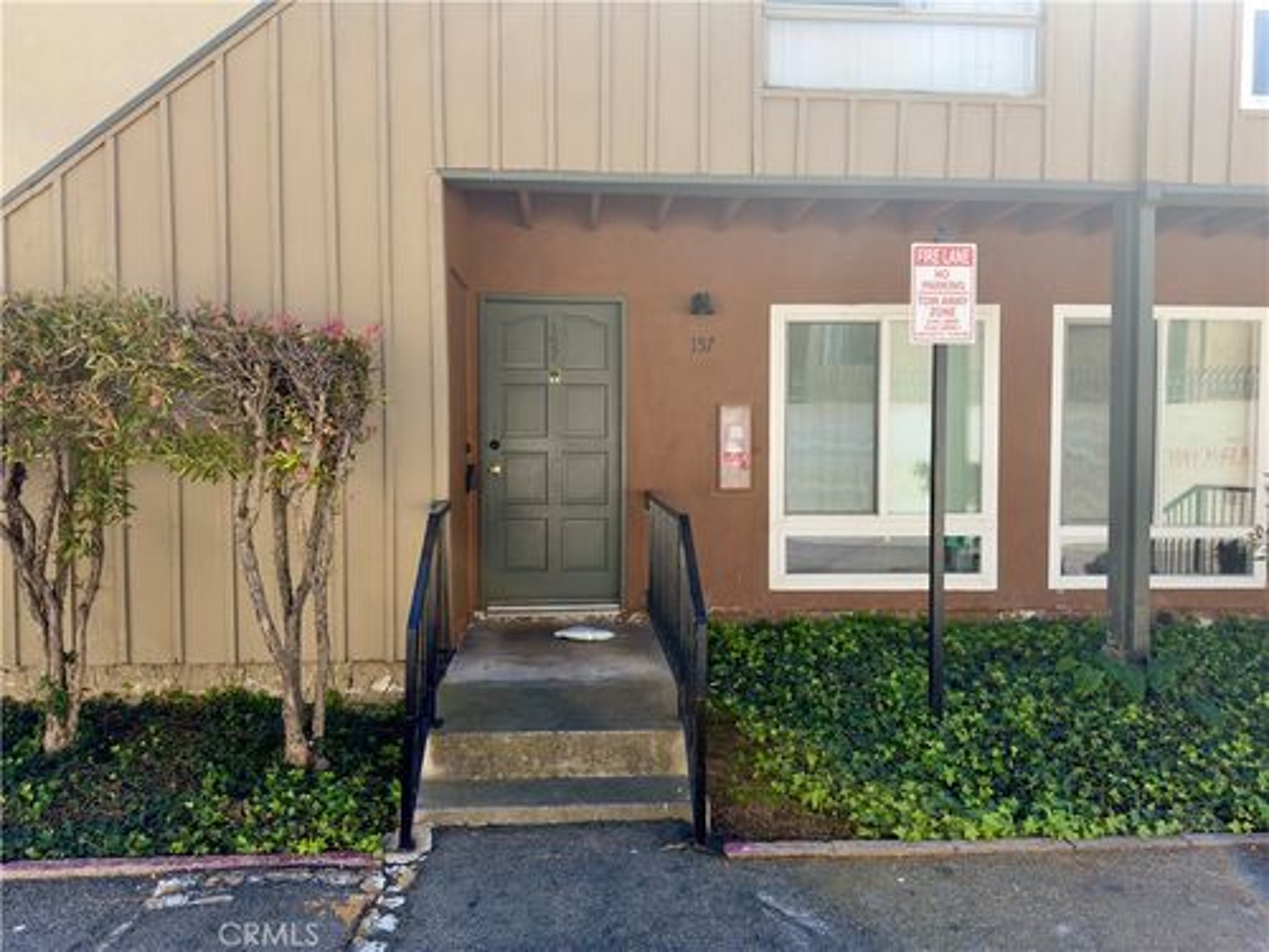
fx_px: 880
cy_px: 476
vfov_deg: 56.8
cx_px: 634
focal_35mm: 24
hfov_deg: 71.6
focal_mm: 6.76
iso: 64
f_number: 1.78
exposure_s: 1/1013
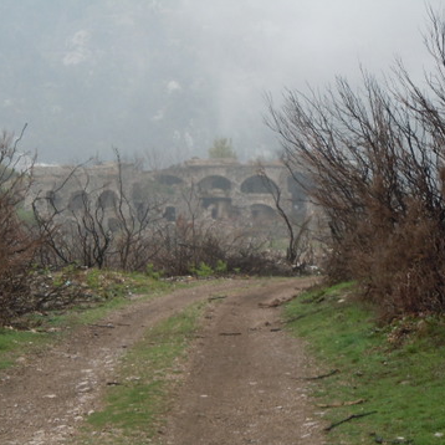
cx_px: 193
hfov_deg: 14.4
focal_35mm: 121
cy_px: 222
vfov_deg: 14.4
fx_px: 1760
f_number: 4.5
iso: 200
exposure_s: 1/100
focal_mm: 18.3
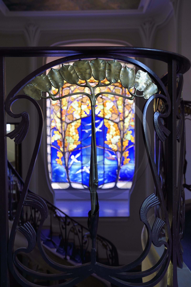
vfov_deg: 55.8
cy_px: 144
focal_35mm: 34
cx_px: 96
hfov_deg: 38.9
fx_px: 271
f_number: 5.6
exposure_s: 1/100
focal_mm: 34
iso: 800
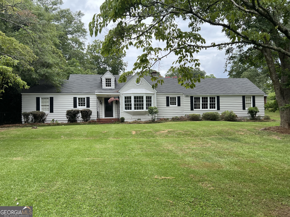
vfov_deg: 53.1
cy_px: 108
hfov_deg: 67.3
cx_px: 145
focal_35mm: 26
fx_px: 218
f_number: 1.5
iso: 50
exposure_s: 1/1488
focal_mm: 5.7
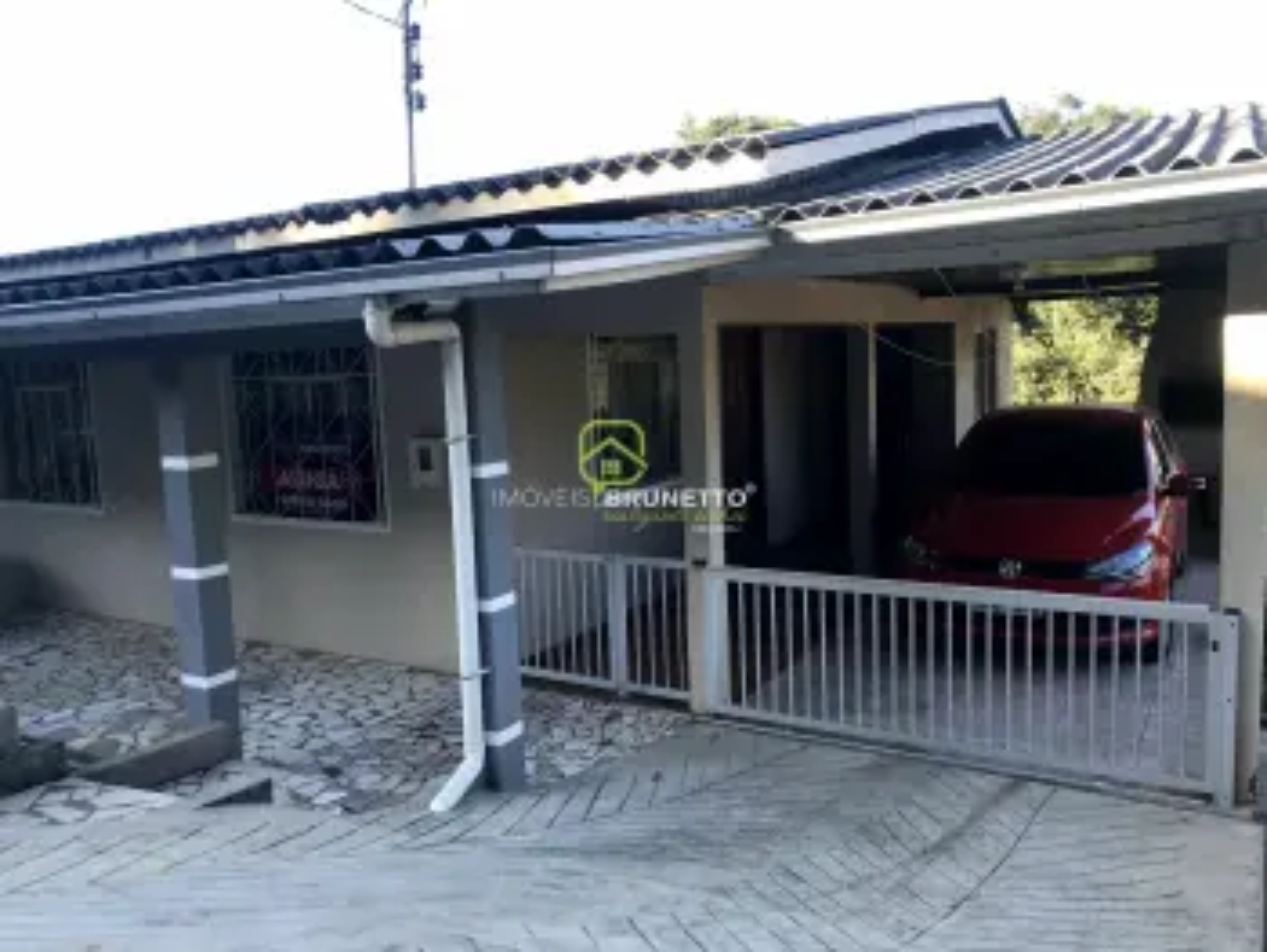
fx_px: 1026
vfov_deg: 49.8
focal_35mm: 28
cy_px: 476
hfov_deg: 63.4
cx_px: 634
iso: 20
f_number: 1.8
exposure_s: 1/289
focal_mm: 3.99
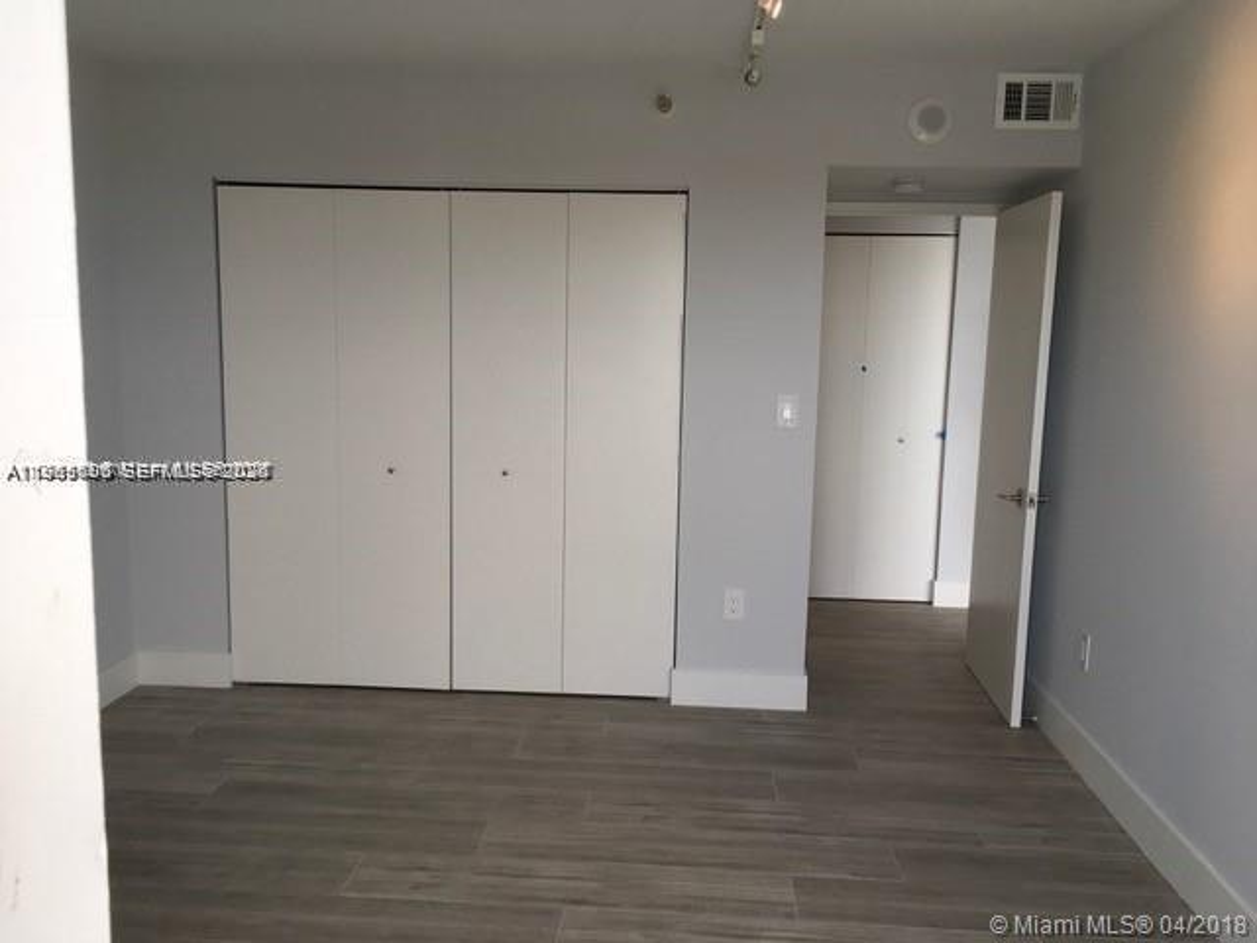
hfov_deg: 61.7
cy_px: 472
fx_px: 1053
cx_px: 628
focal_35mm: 29
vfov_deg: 48.2
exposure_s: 1/122
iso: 25
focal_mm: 4.15
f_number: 2.2
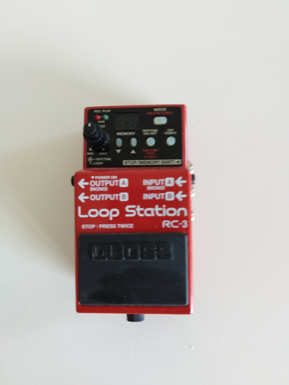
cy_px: 192
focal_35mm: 25
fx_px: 278
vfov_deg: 69.4
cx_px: 144
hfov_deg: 54.9
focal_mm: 5.95
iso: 390
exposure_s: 1/50
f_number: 1.89
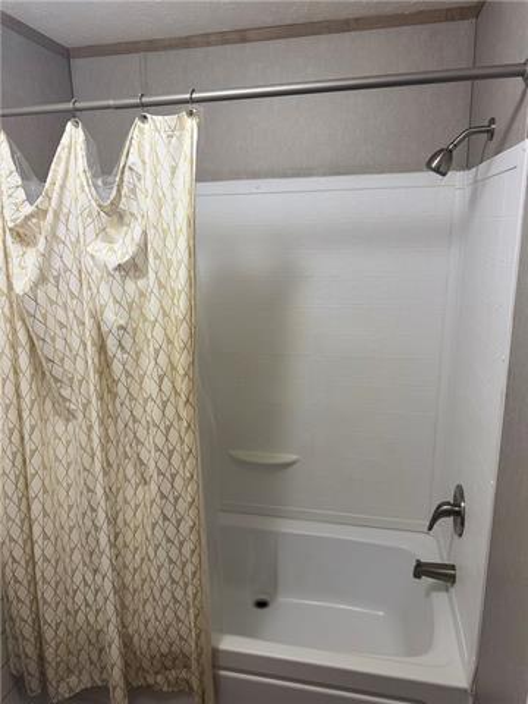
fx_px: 488
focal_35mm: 24
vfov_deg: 71.6
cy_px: 352
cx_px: 264
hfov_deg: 56.8
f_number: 1.78
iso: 320
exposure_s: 1/60
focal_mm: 6.76
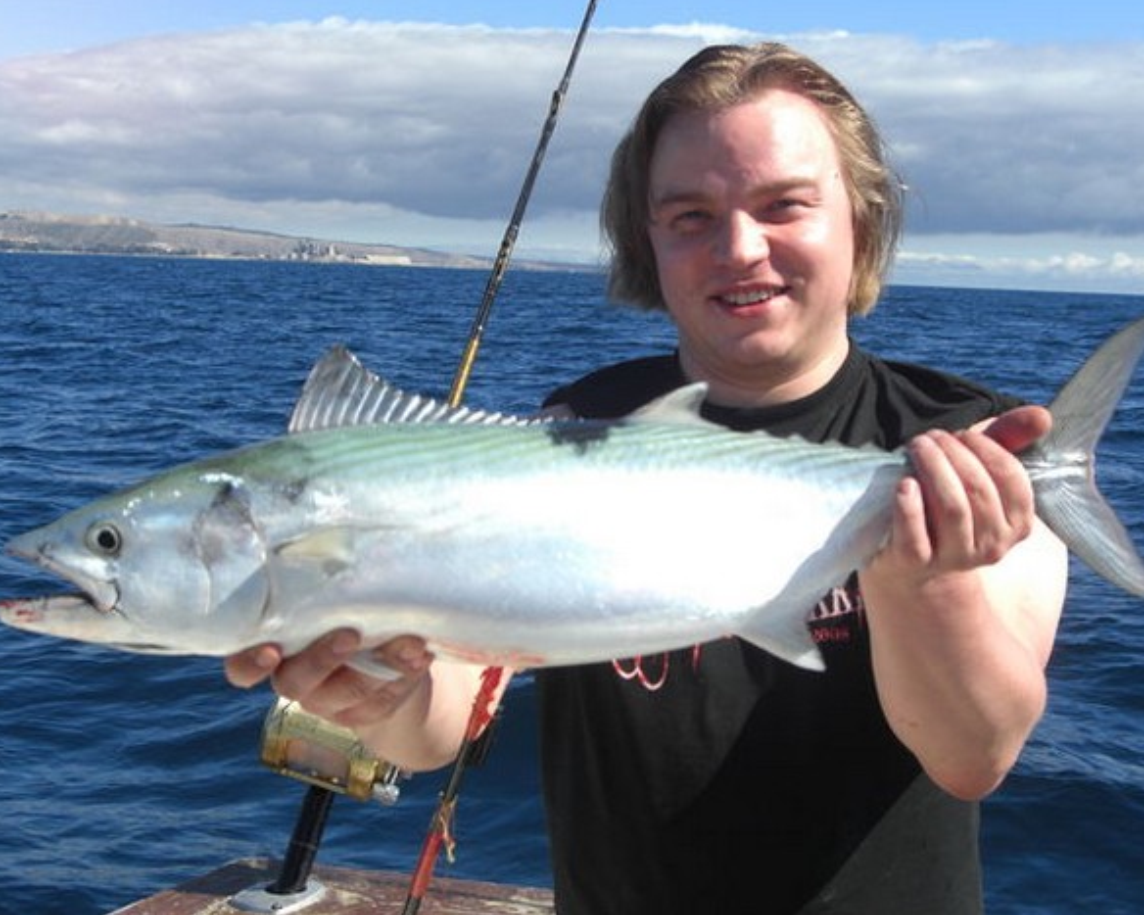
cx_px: 605
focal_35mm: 60
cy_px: 455
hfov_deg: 31.4
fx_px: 2031
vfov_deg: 25.4
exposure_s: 1/500
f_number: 5
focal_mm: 11.8
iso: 80
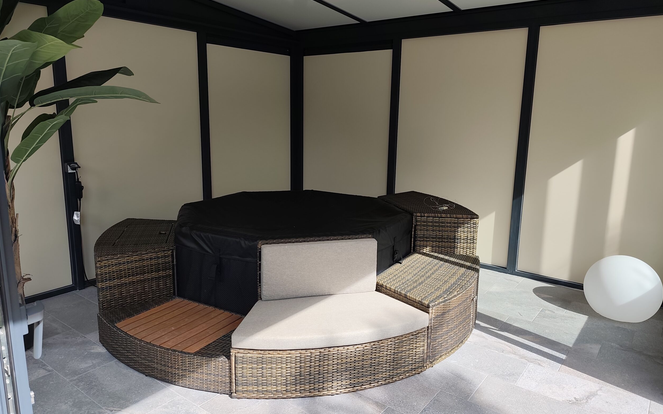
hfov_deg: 72.6
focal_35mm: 25
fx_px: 452
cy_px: 193
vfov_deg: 49.2
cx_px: 330
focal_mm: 6.19
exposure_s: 1/423
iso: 50
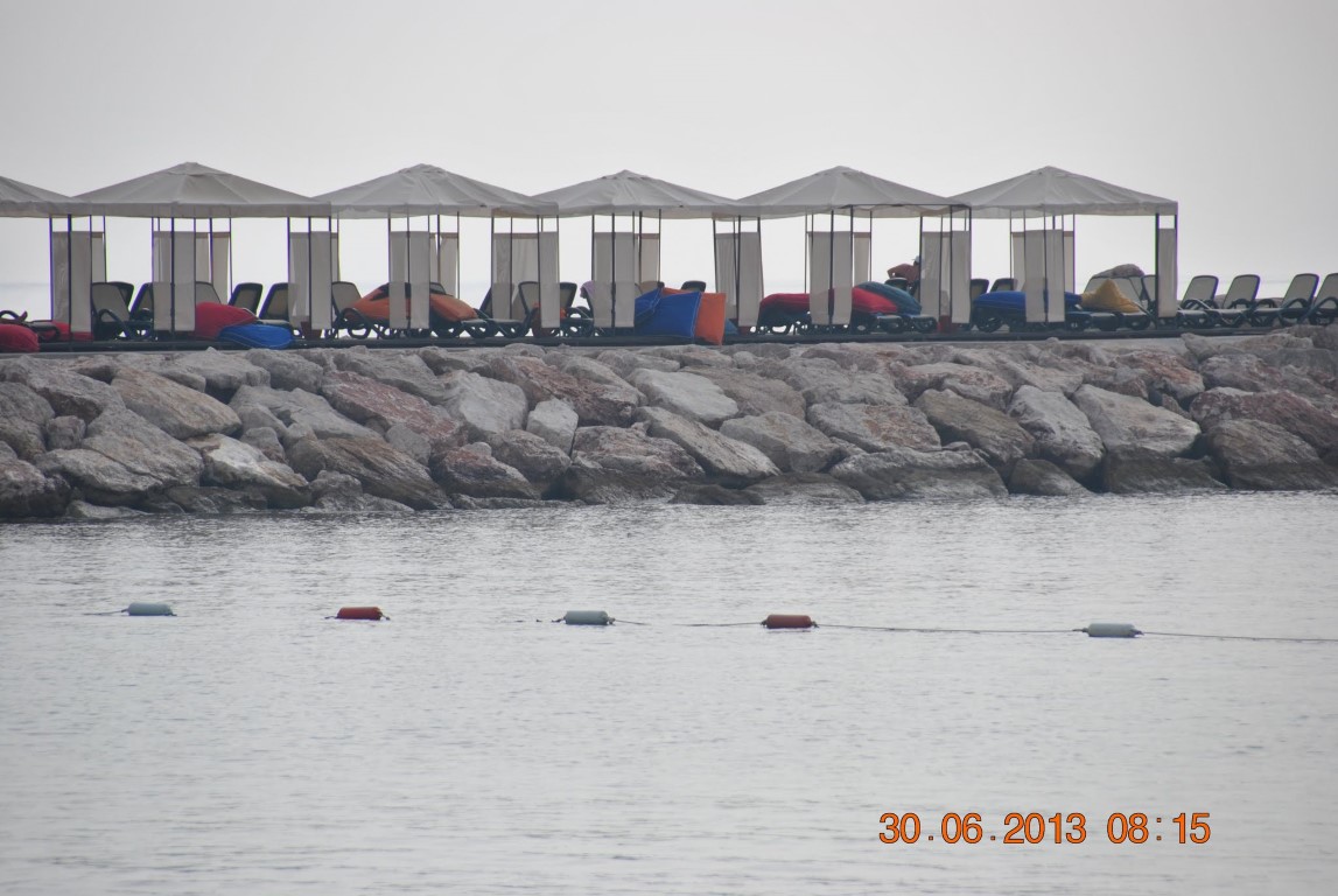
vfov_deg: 4.6
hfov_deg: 6.9
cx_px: 669
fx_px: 11164
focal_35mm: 300
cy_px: 448
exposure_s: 1/1600
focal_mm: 200
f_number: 5.6
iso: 200
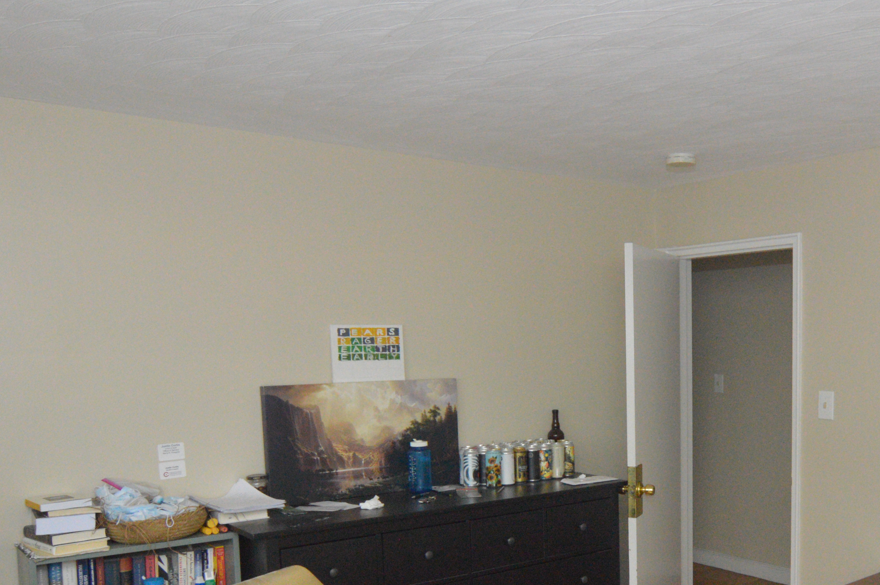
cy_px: 442
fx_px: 806
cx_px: 636
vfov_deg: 38.8
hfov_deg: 55.1
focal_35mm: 33
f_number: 10
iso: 3200
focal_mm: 12
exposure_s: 1/60
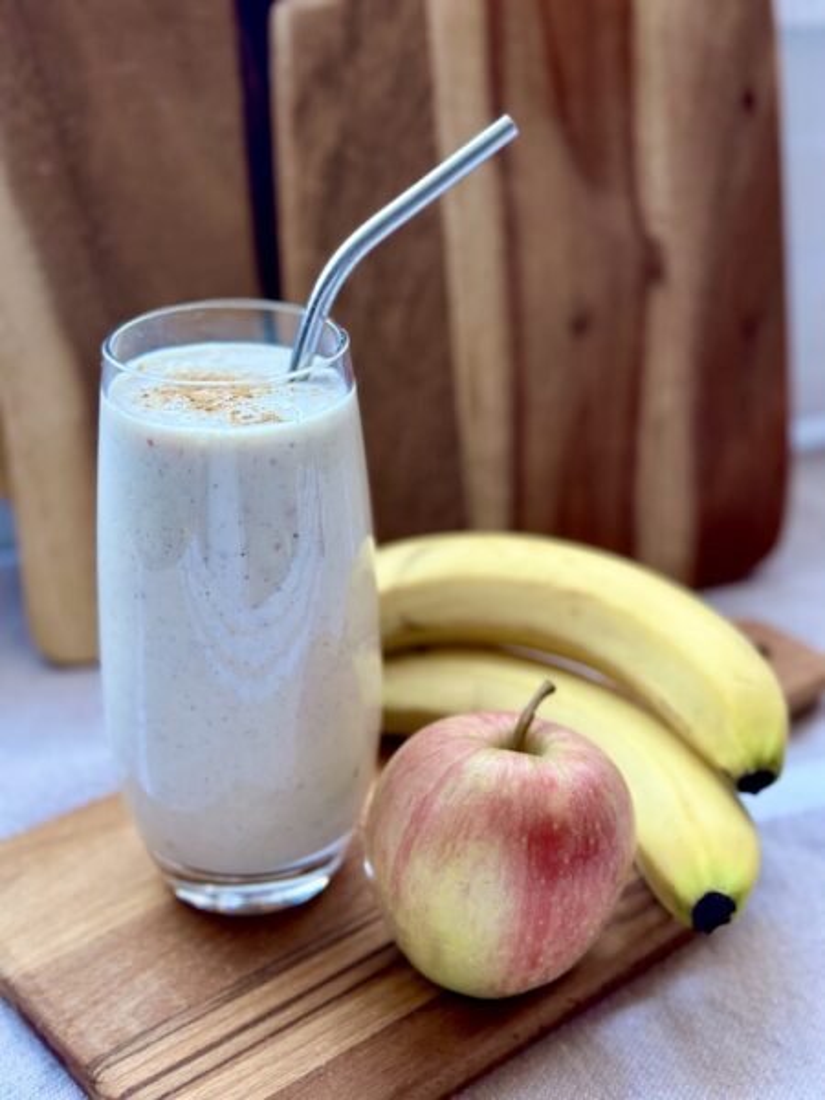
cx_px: 412
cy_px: 550
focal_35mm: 48
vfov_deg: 39.7
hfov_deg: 30.3
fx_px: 1525
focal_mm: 6.86
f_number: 1.78
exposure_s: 1/60
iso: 320
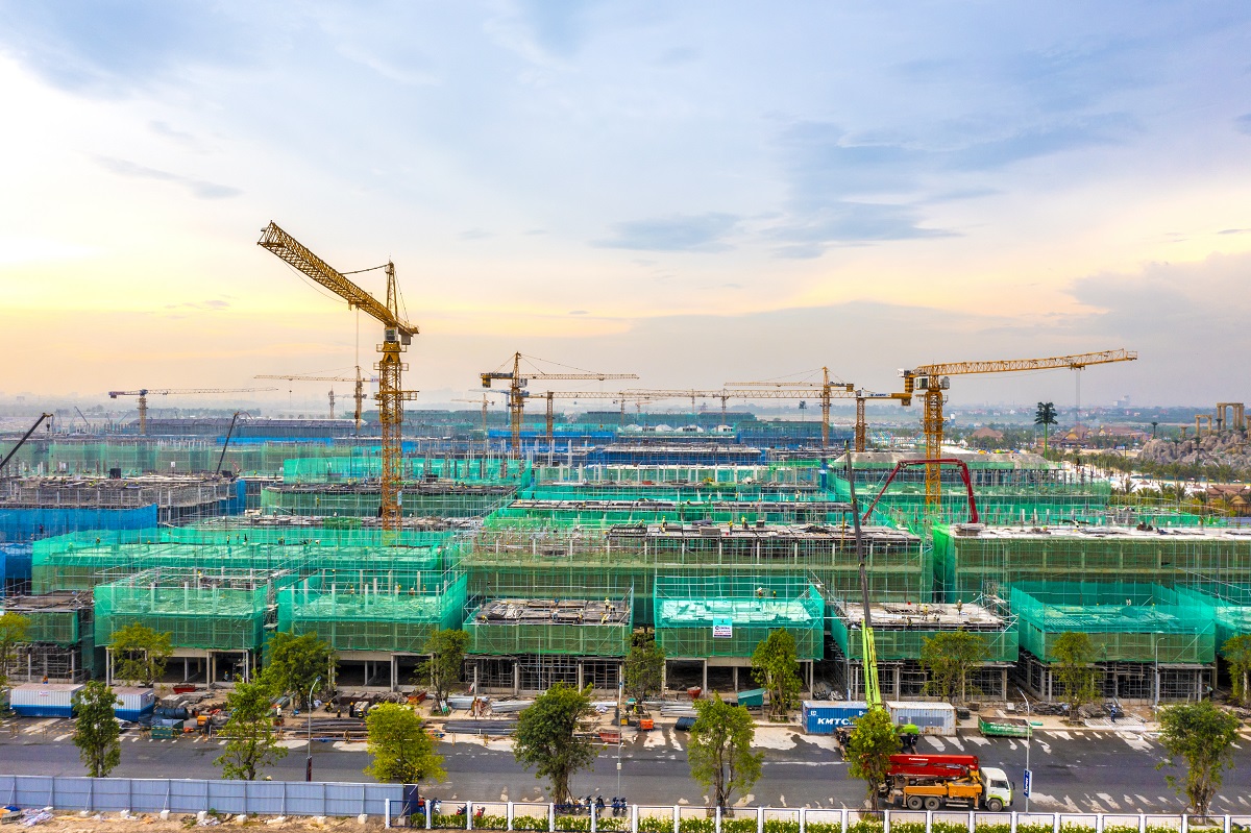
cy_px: 416
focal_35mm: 28
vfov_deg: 46.4
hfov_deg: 65.5
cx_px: 626
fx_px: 973
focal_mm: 10.26
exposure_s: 1/40
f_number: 7.1
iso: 100
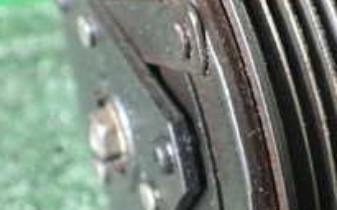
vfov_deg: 14.0
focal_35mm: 93
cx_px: 278
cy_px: 64
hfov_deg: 22.0
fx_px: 854
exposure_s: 1/80
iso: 800
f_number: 2.3
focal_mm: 5.4
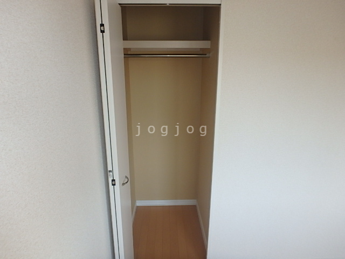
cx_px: 172
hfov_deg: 79.0
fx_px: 209
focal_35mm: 21
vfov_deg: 63.4
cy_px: 130
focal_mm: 3.7
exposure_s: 1/50
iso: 200
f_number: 3.5
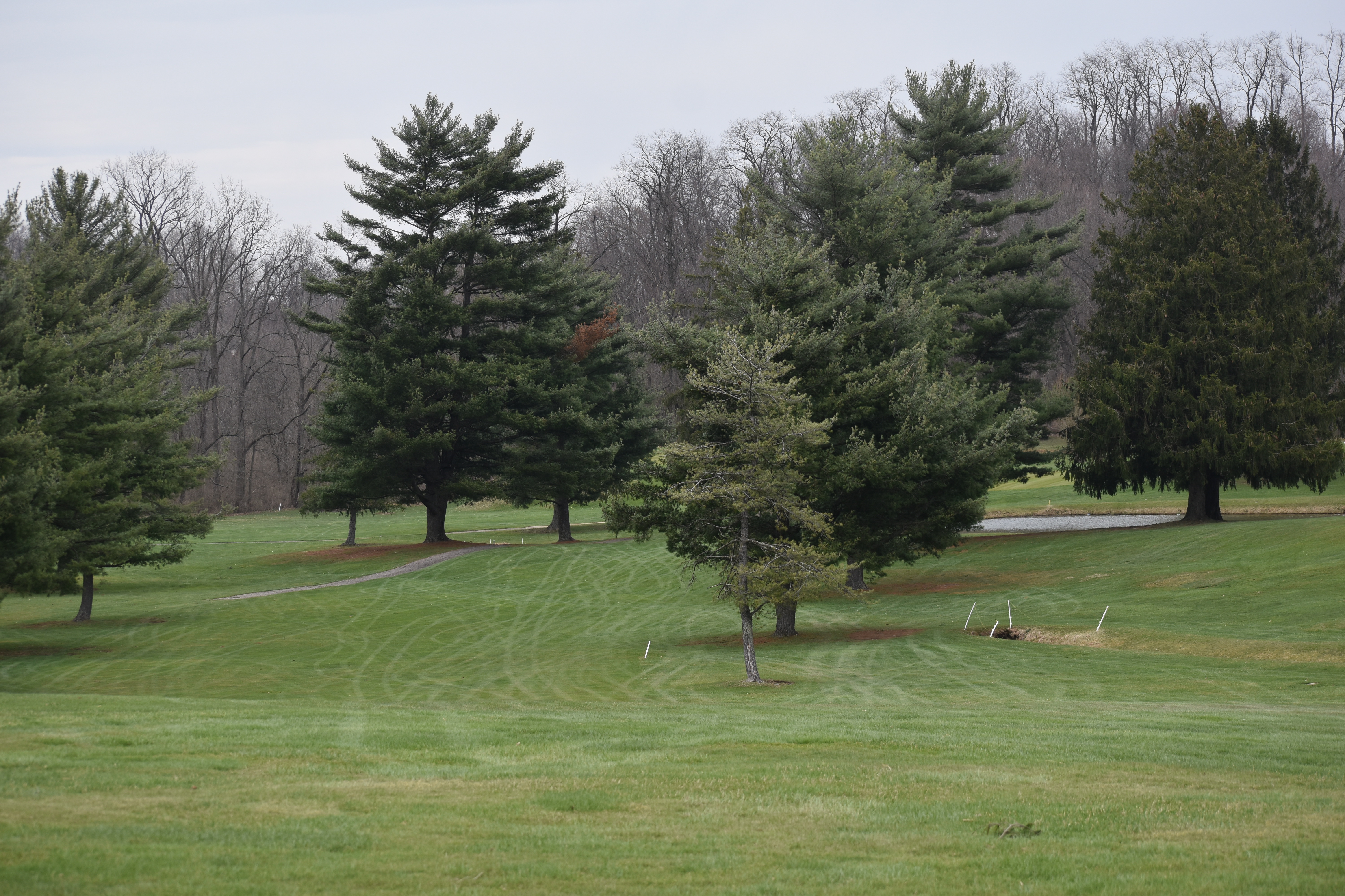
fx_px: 3923
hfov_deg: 19.5
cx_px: 672
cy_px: 448
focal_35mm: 105
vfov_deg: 13.0
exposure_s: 1/500
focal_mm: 70
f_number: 5.6
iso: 220
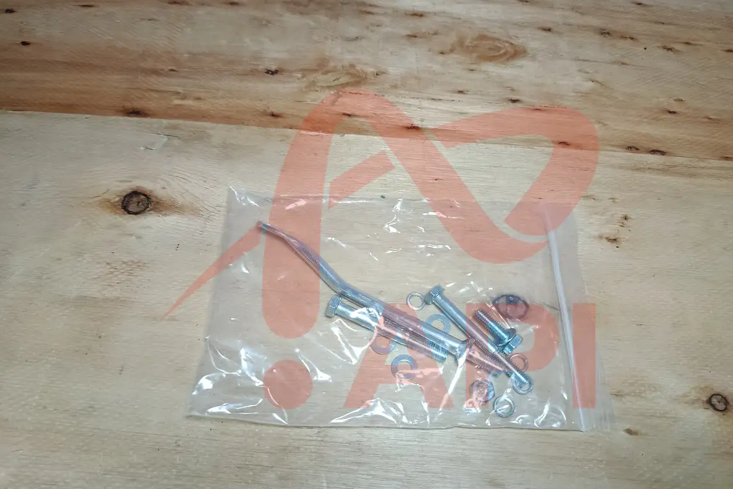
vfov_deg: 49.6
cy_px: 249
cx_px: 378
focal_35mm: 26
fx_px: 529
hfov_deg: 69.4
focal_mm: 5.24
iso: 150
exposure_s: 1/100
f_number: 1.7
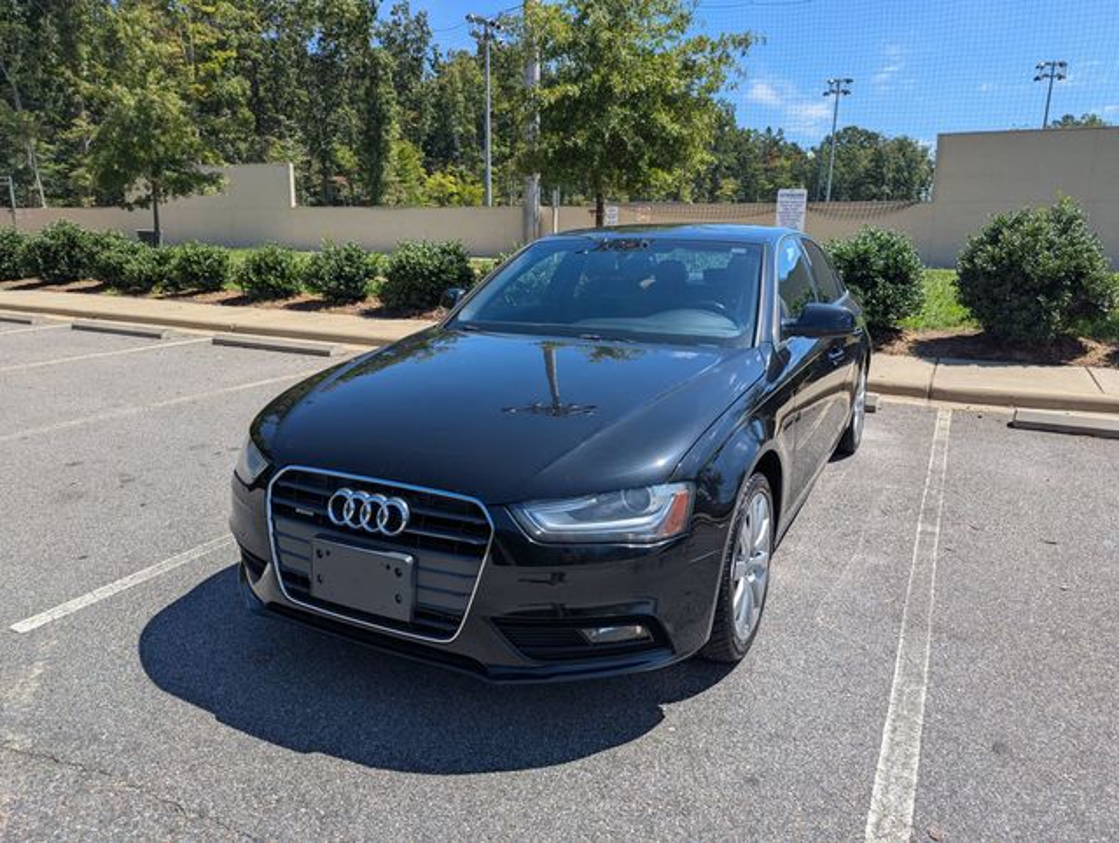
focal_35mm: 24
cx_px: 560
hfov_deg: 71.5
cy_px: 422
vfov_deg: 56.9
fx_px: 777
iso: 42
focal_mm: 6.81
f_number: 1.85
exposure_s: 1/1742
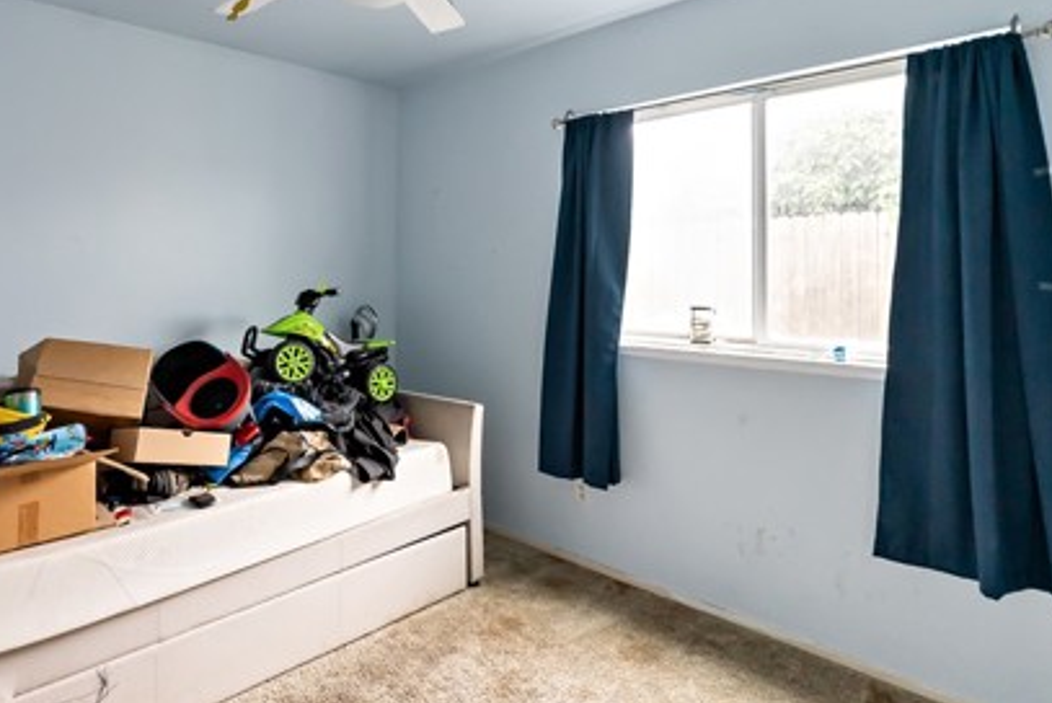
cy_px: 268
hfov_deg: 76.9
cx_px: 385
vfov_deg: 56.7
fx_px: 643
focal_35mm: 22
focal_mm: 14
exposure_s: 1/160
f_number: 2.8
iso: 2500
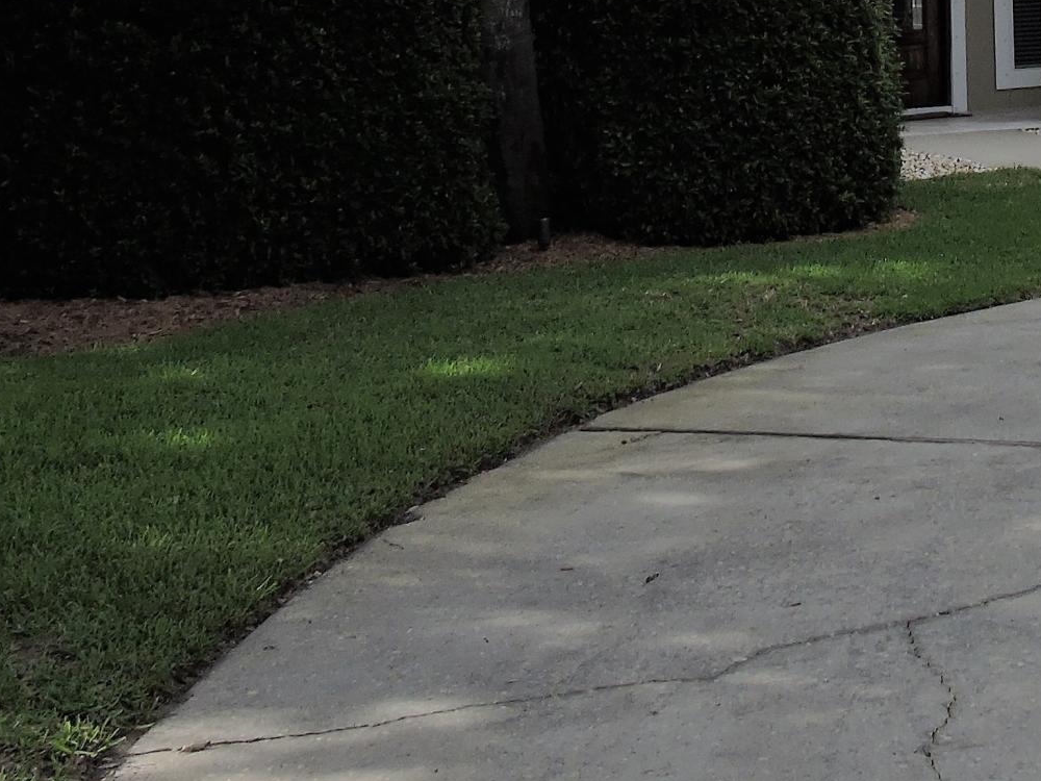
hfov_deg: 24.8
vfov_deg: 18.3
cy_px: -359
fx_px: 2165
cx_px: 1201
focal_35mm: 72
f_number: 3.3
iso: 100
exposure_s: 1/800
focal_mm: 4.3
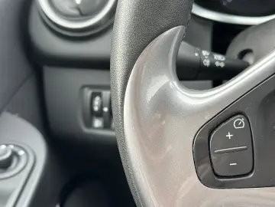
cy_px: 104
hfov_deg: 39.7
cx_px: 138
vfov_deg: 30.3
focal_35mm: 48
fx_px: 381
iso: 100
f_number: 1.78
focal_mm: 6.86
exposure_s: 1/121
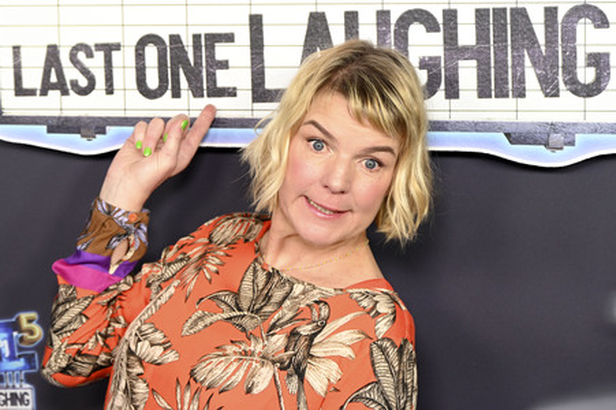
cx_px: 308
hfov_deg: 19.5
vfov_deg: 13.0
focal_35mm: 105
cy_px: 205
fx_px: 1795
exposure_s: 1/160
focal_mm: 105
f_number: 6.3
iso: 640
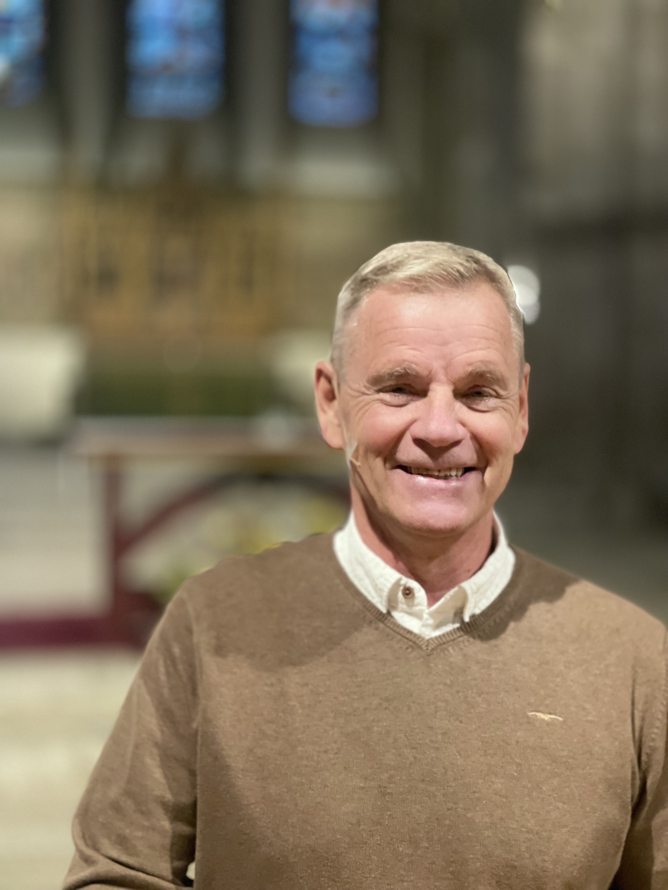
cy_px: 445
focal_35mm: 52
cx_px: 334
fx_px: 1338
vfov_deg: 36.8
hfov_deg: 28.0
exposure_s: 1/33
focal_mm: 6
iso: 400
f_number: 2
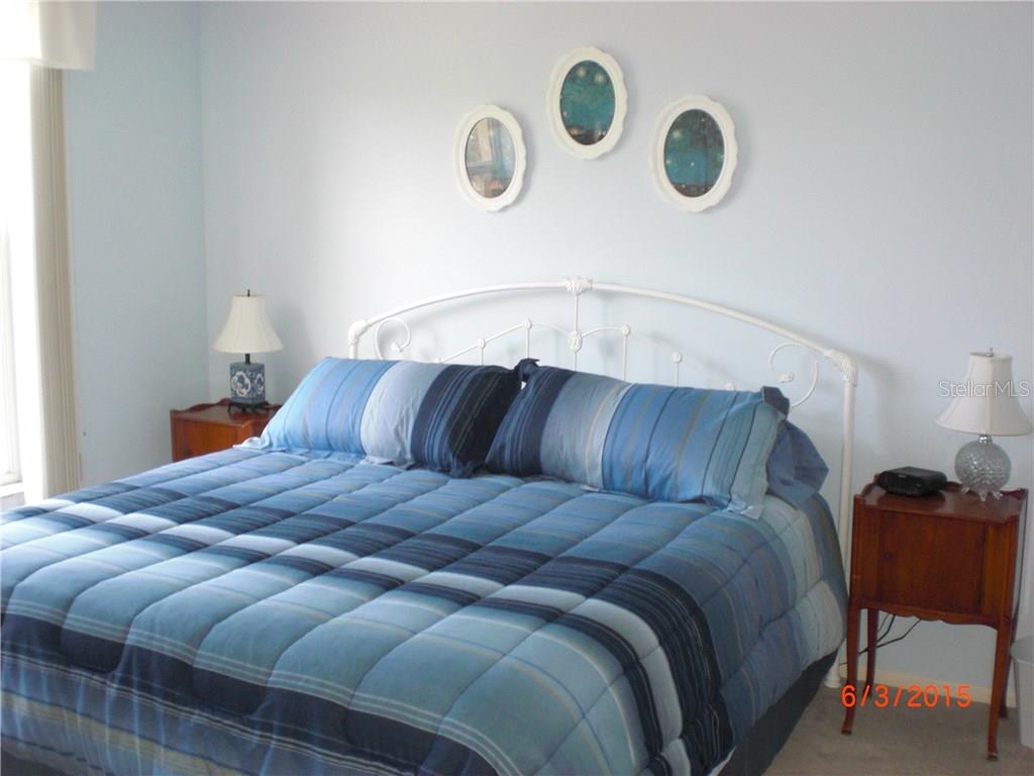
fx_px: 1135
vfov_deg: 37.7
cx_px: 517
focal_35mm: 38
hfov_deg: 49.0
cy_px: 388
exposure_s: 1/80
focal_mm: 6.3
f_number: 3.1
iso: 200
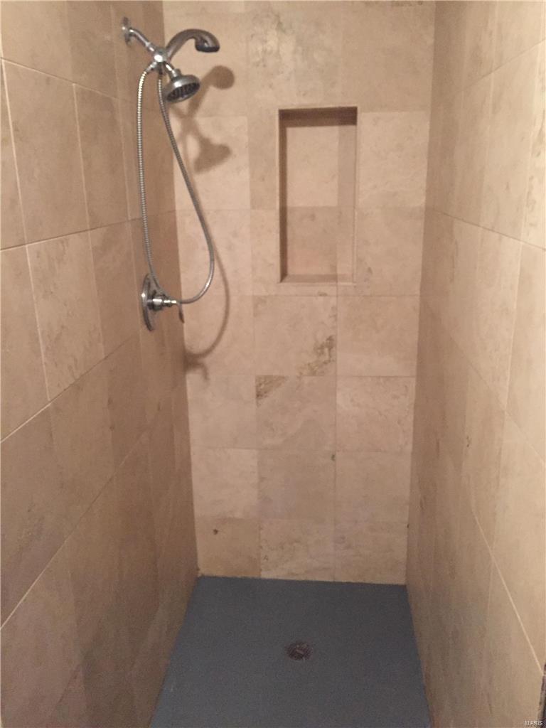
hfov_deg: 48.2
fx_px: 610
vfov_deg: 61.7
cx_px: 273
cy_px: 364
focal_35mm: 29
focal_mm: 4.15
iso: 320
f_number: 2.2
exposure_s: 1/15
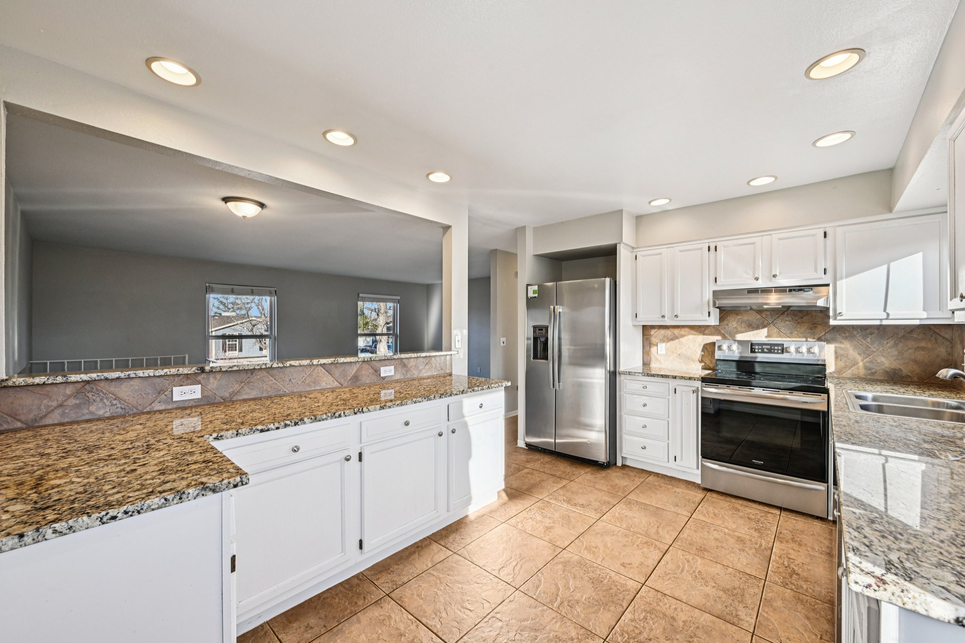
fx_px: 375
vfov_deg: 81.2
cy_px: 322
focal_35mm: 14
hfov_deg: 104.3
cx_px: 482
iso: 220
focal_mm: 14
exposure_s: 1/15
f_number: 11
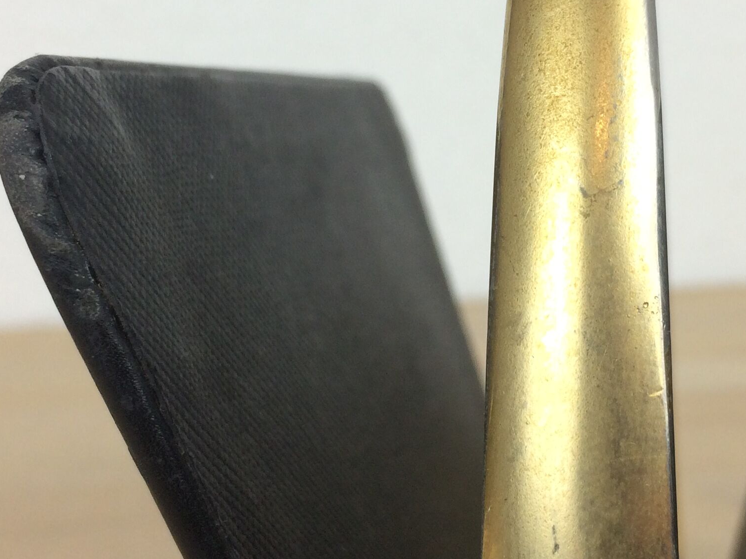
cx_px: 459
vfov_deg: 23.2
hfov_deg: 30.6
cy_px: 190
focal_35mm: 63
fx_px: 1358
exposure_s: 1/100
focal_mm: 4.15
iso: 64
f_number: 2.2
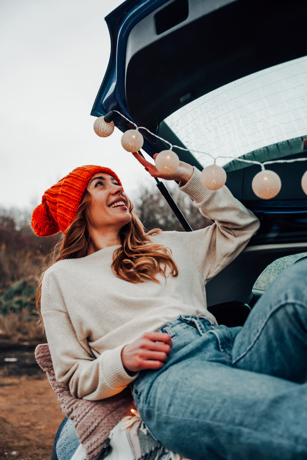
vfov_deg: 43.0
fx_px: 584
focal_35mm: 46
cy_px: 230
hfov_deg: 29.4
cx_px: 154
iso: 100
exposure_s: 1/100
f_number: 3.2
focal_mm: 45.7
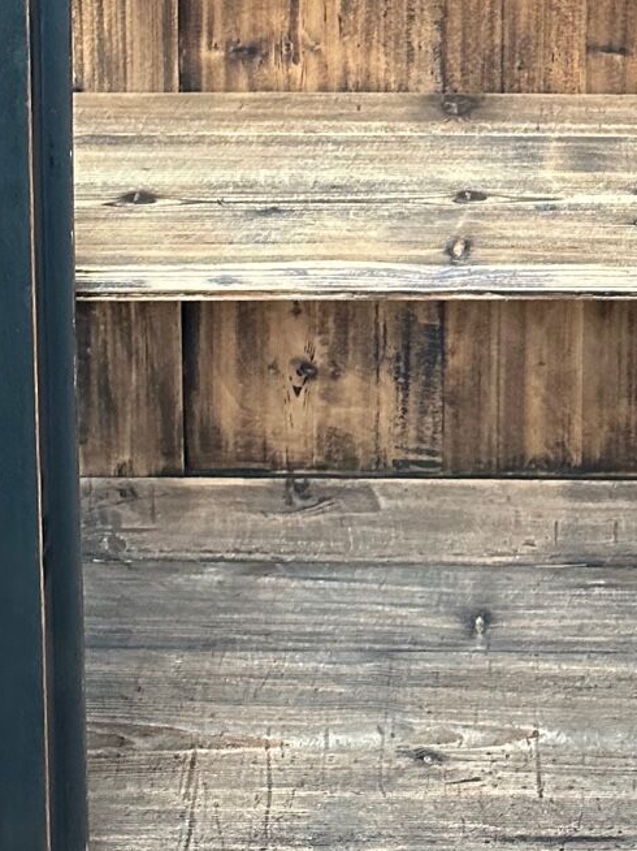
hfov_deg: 19.7
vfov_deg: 22.8
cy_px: -323
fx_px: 1817
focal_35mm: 74
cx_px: 517
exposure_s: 1/60
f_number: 1.78
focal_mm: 6.86
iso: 500
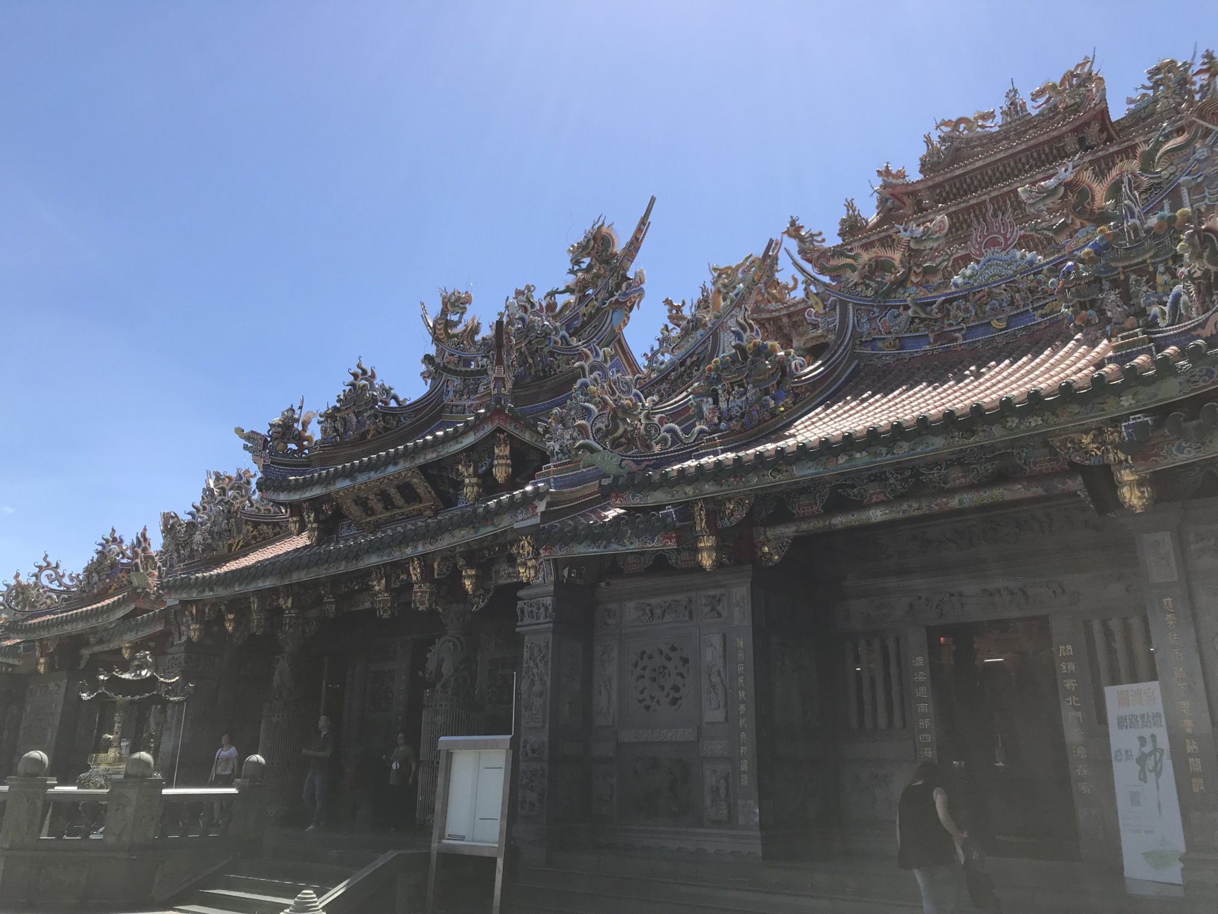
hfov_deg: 63.4
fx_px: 985
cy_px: 457
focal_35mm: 28
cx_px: 609
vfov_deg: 49.7
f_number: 1.8
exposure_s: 1/1520
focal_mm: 3.99
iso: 20
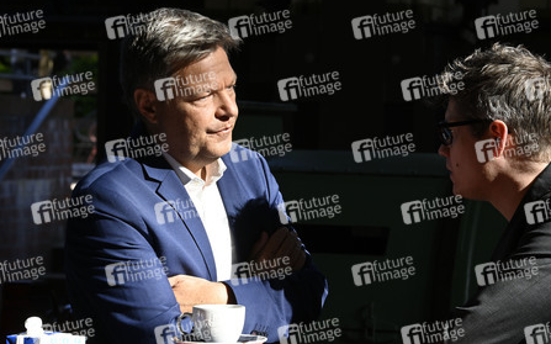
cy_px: 179
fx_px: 2162
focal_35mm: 144
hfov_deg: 14.5
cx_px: 277
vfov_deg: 9.1
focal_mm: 140
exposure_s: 1/320
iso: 1600
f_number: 13
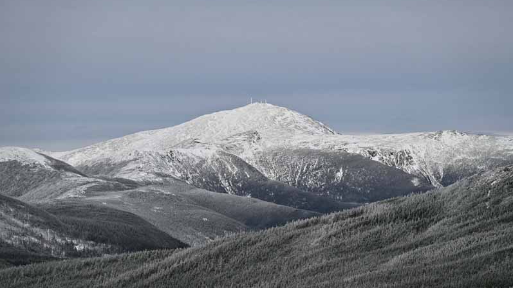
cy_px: 152
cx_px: 257
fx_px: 1646
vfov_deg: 10.0
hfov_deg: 17.7
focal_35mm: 121
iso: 100
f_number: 5
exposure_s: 1/800
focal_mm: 115
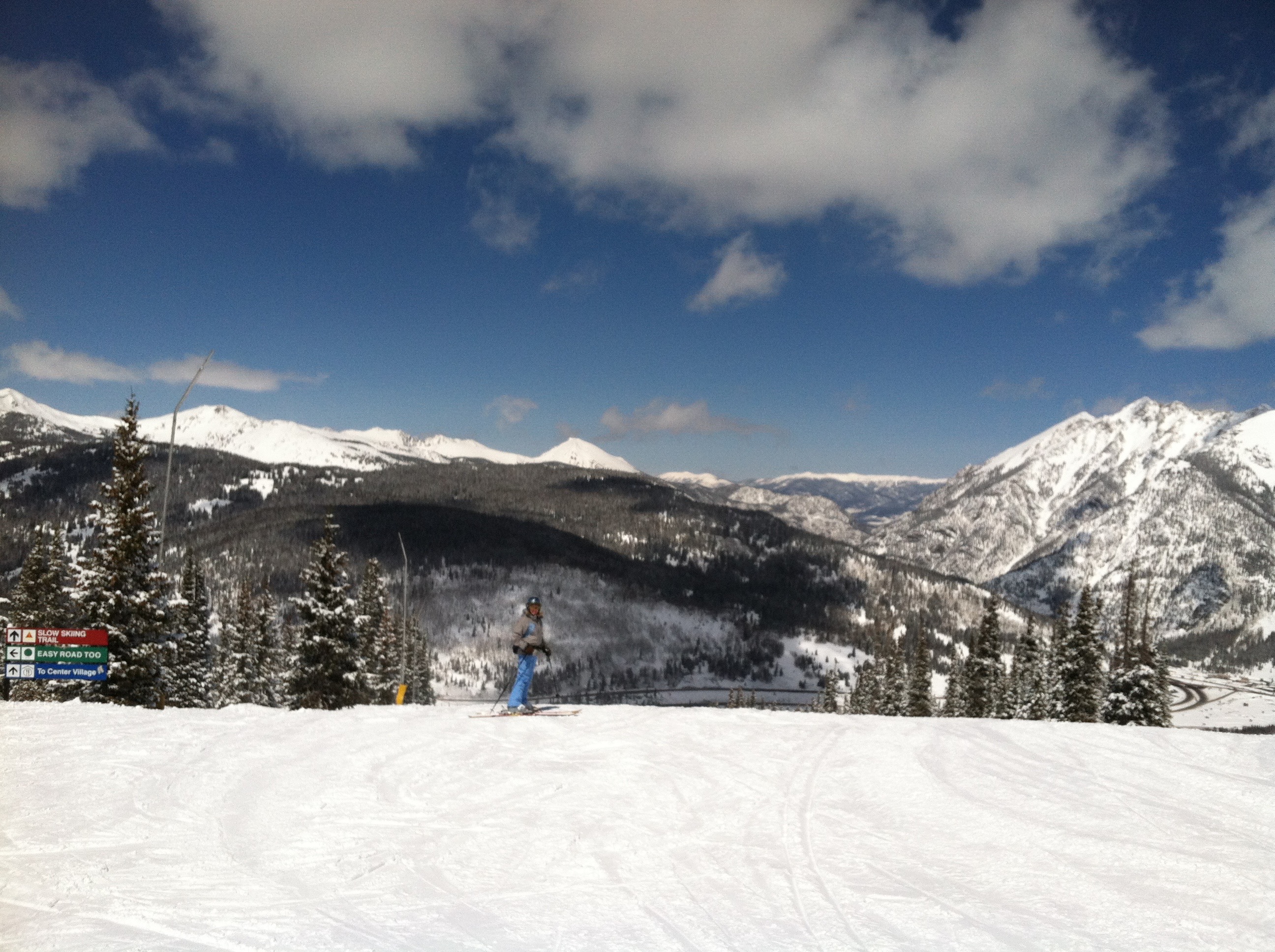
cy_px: 476
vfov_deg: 40.6
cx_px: 638
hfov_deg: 52.7
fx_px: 1287
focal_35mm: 35
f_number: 2.8
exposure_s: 1/5000
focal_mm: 3.85
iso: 80
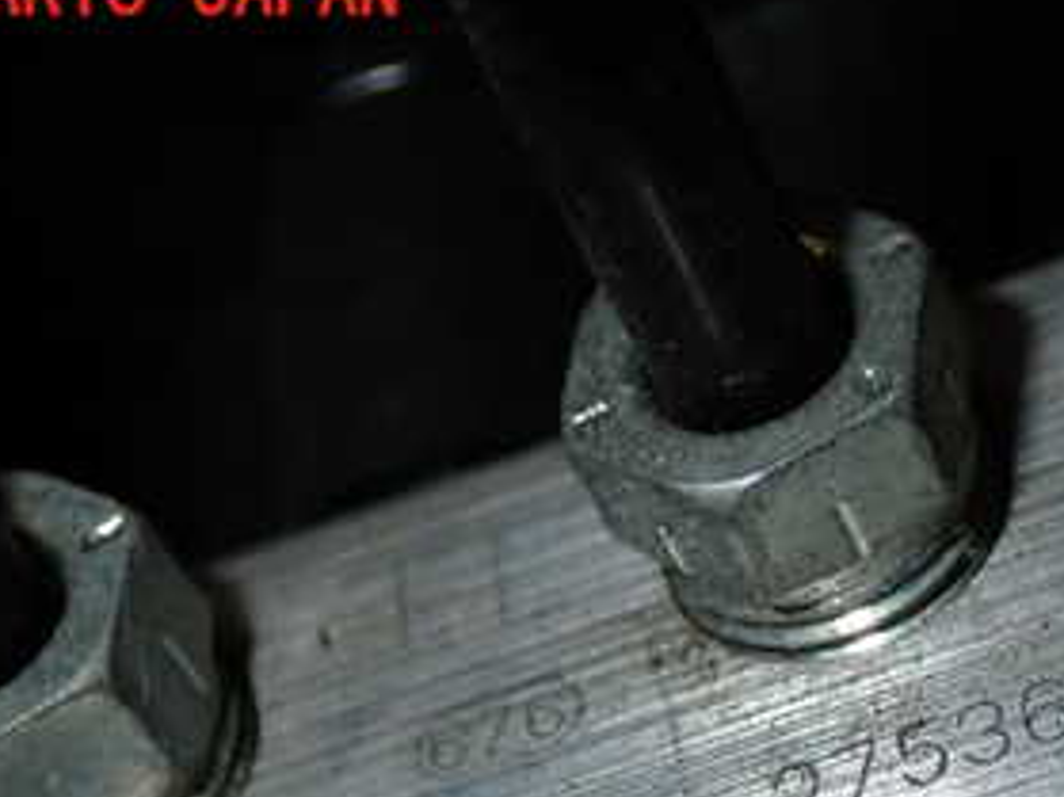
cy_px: 801
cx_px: 850
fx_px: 3103
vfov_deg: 14.4
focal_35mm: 101
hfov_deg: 19.3
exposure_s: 1/50
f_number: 9
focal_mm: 8.4
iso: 200
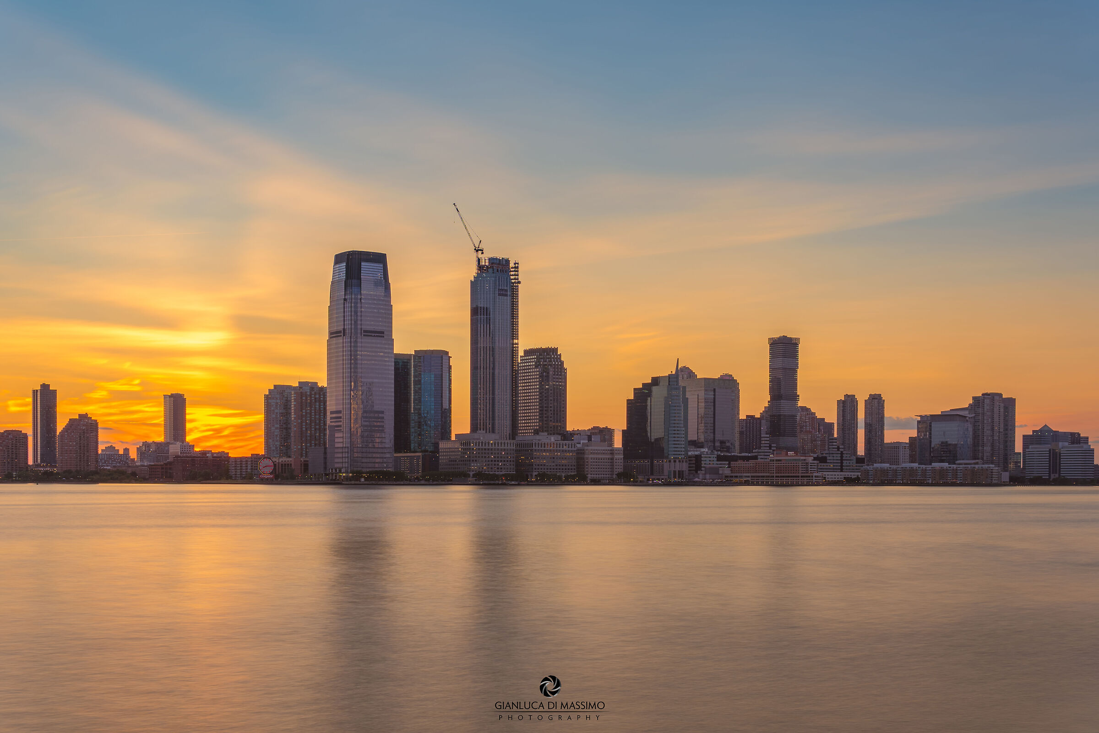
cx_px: 550
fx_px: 1374
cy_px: 366
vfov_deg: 29.9
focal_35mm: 45
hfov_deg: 43.6
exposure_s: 1/100
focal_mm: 30
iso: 100
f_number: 6.3
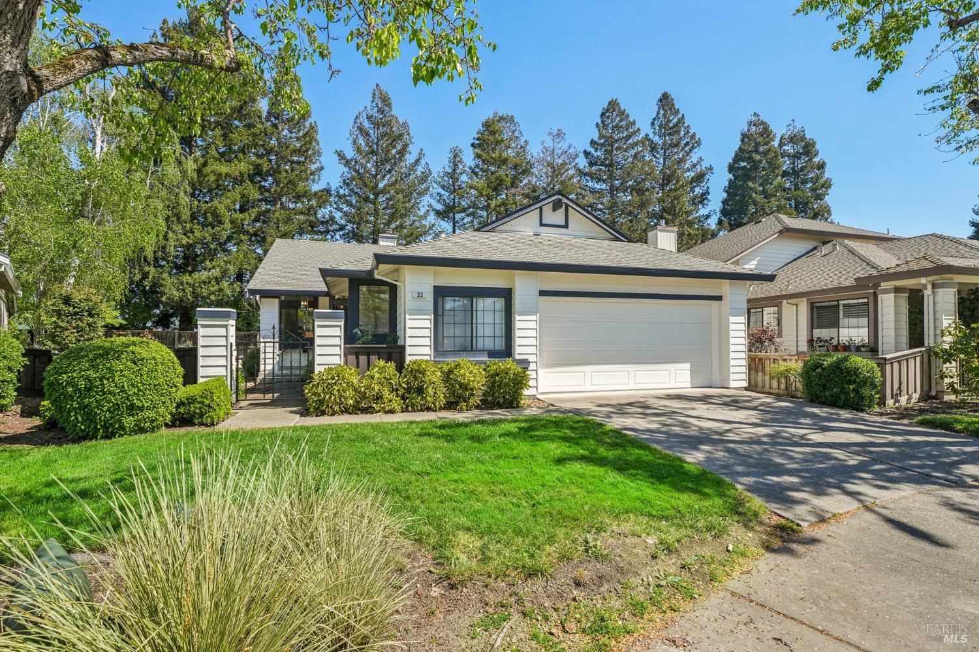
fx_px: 446
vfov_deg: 72.4
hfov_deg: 95.3
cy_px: 326
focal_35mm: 16
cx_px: 490
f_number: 8
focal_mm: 16.4
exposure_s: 1/800
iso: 640
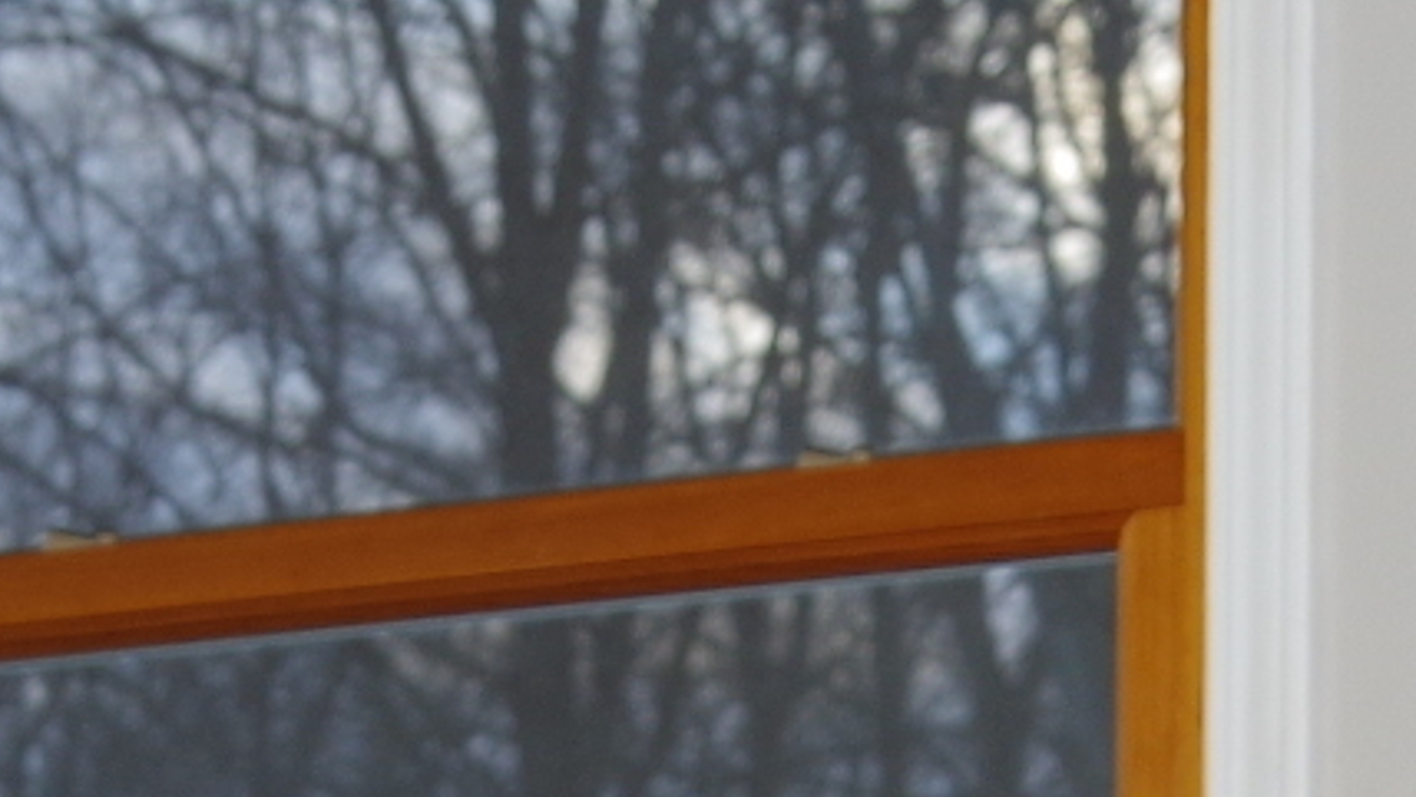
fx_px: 7624
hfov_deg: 10.6
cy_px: 1792
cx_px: 956
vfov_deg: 5.8
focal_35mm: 203
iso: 100
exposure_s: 1/50
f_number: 3.5
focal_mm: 18
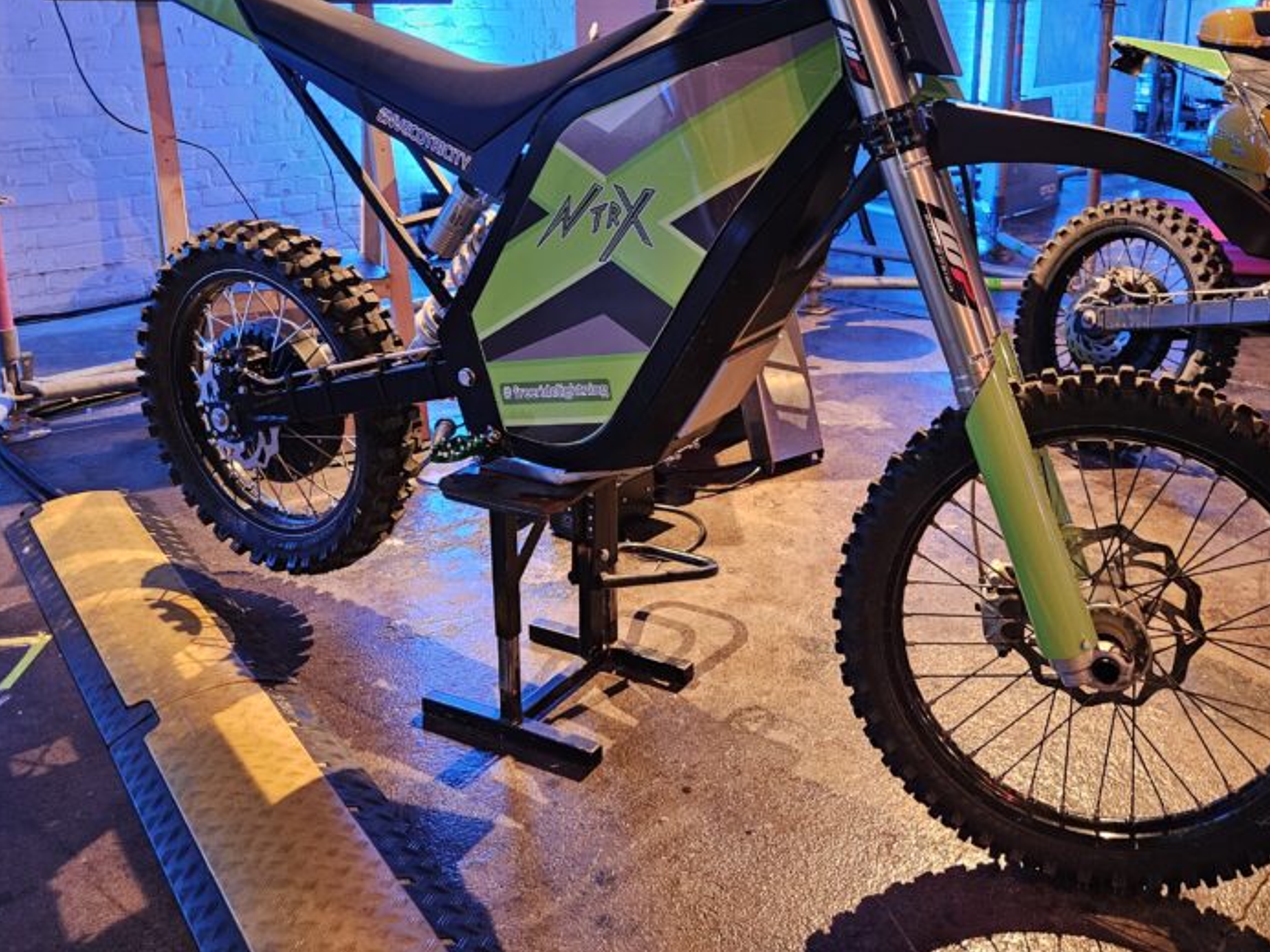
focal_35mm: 34
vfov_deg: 41.0
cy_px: 278
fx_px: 1248
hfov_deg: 53.6
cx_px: 757
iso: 500
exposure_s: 1/30
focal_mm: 5.4
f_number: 1.8
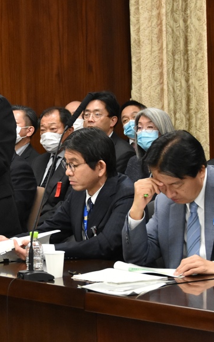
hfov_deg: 7.9
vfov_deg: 12.6
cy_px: 189
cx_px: -4
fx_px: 1551
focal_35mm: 166
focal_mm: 62
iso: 2500
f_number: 6.3
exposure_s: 1/160
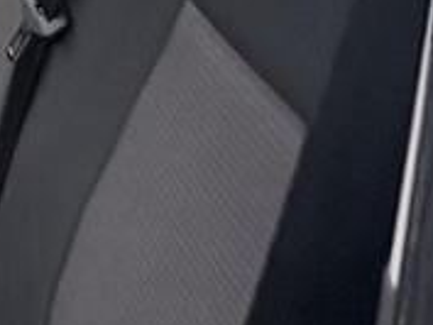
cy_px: -208
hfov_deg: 20.6
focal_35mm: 71
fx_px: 889
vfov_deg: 17.8
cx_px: -313
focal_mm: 2.22
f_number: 2.2
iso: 100
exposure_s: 1/102
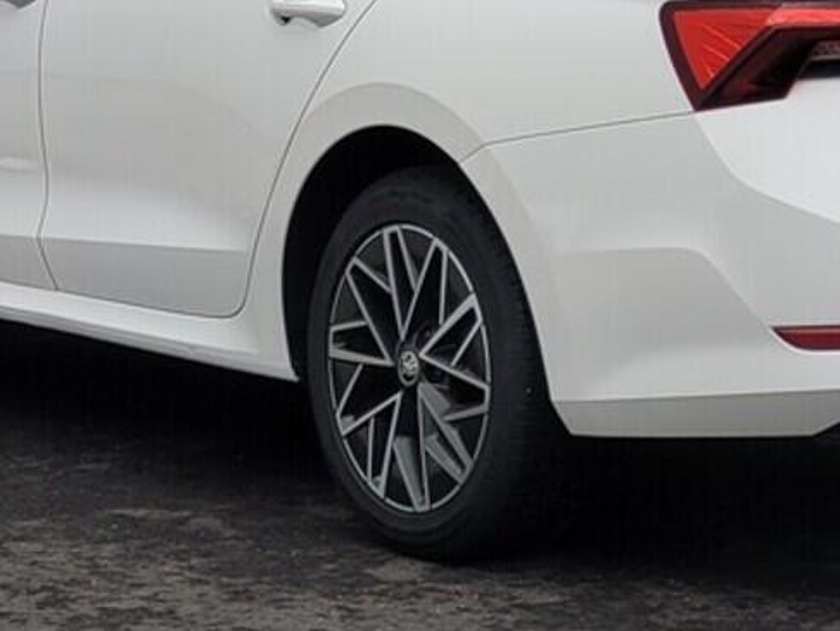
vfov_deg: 6.6
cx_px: 563
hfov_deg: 8.8
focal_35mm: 225
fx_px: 5463
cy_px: 19
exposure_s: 1/100
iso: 50
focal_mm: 7.12
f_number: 2.4
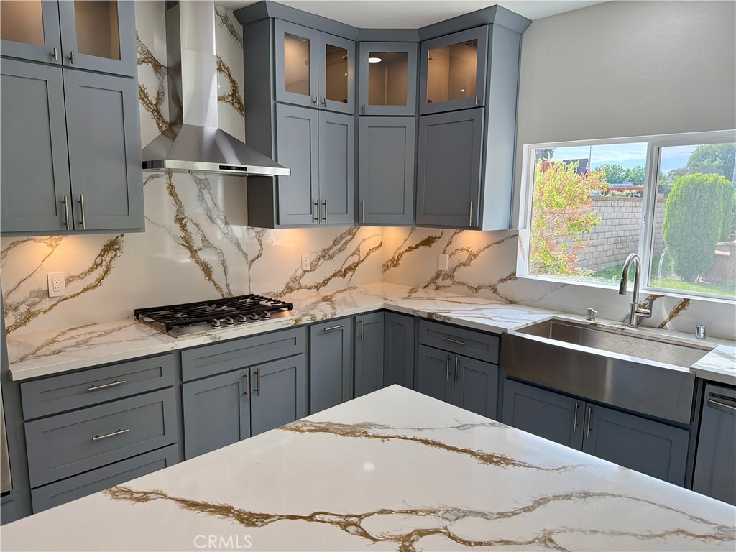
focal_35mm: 24
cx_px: 368
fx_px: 510
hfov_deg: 71.6
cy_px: 276
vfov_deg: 56.8
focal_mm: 6.76
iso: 100
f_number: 1.78
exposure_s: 1/627
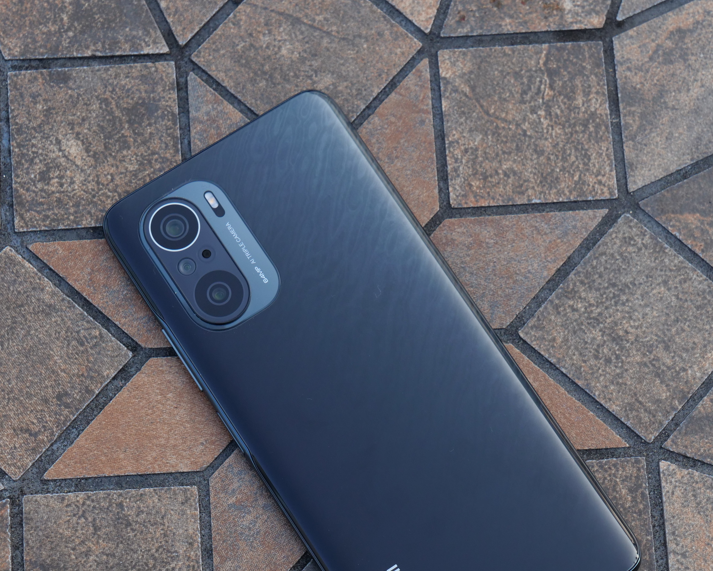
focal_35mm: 96
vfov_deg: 16.0
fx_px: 2026
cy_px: 411
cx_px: 336
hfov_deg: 20.0
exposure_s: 1/250
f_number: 5
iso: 200
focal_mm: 32
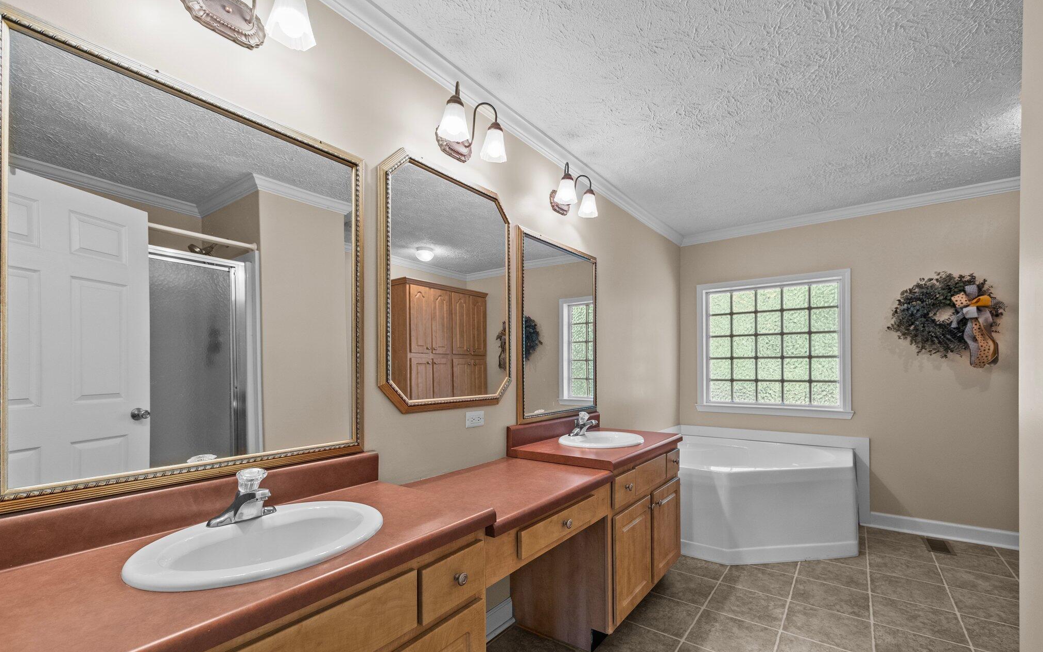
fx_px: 426
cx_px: 524
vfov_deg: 74.5
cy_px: 362
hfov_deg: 101.5
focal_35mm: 15
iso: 400
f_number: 4
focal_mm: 7
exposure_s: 1/13
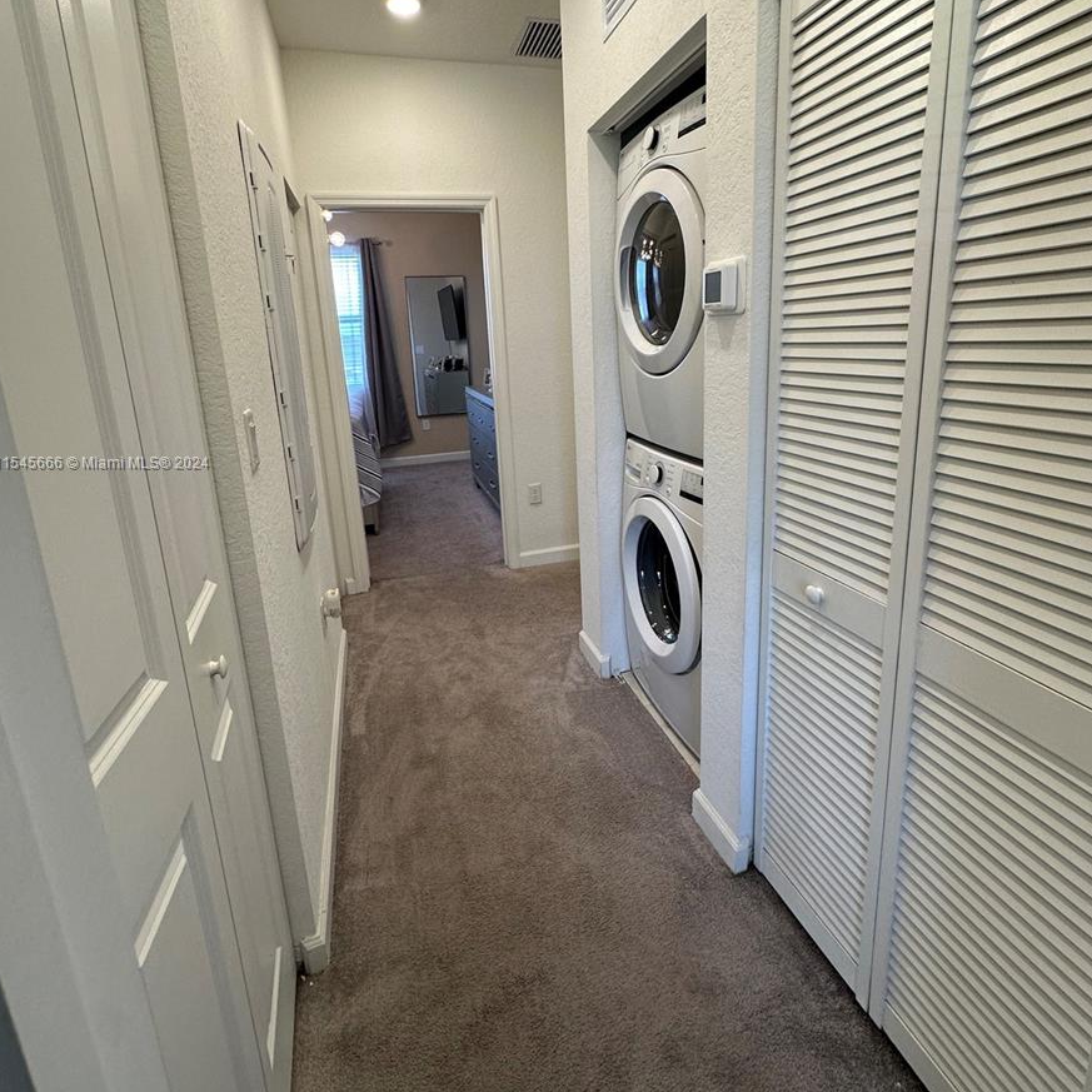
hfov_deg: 84.0
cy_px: 464
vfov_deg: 83.4
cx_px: 543
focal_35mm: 17
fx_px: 607
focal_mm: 2.22
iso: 125
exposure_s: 1/120
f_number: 2.2
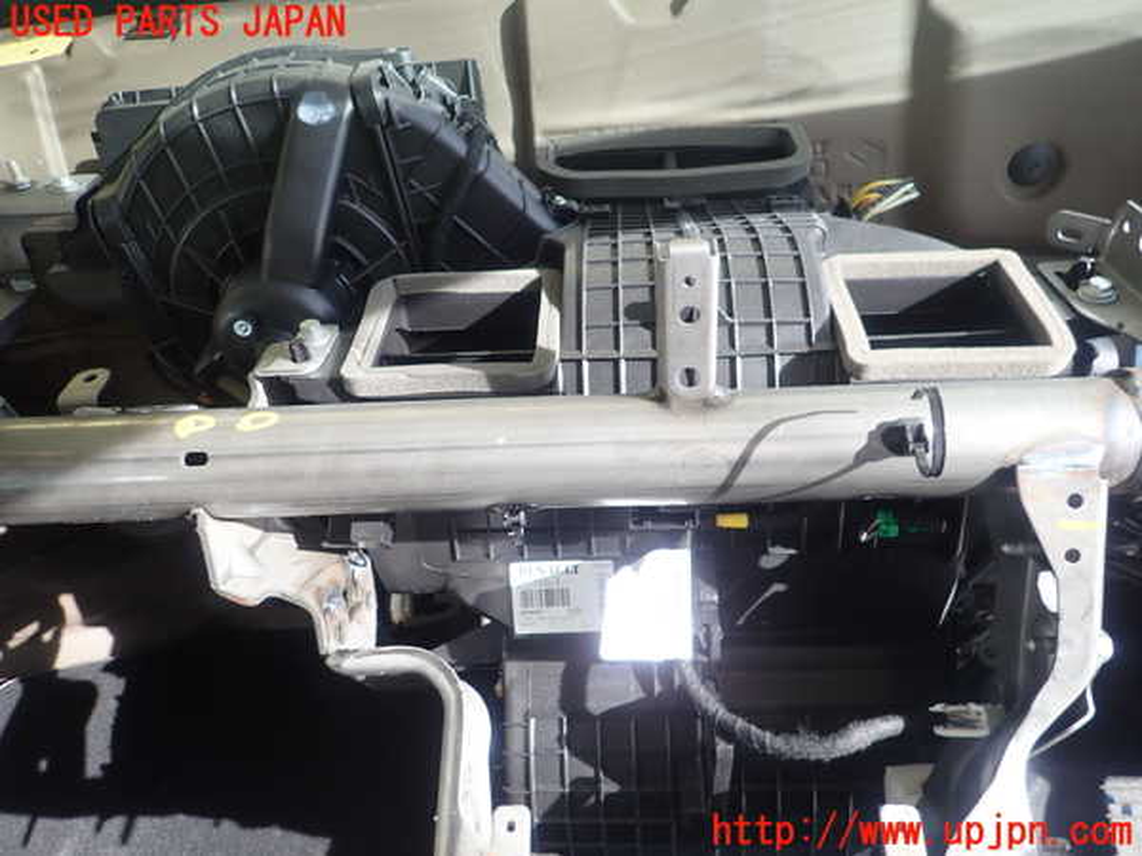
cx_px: 571
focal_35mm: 25
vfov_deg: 54.9
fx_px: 825
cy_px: 428
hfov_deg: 69.4
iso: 100
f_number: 2
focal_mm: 4.5
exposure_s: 1/60
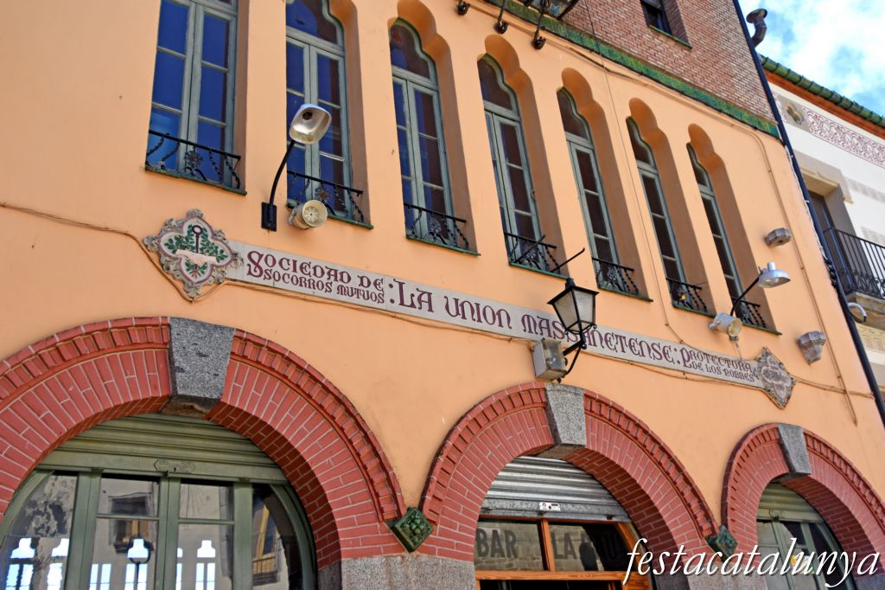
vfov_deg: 39.9
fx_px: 811
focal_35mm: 33
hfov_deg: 57.2
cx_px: 442
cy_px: 295
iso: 250
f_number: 9
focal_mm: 22
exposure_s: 1/320
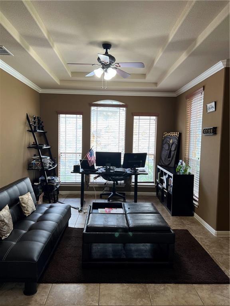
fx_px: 230
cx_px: 115
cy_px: 153
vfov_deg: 67.3
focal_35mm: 26
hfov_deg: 53.1
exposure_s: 1/60
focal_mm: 5.7
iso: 64
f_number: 1.5
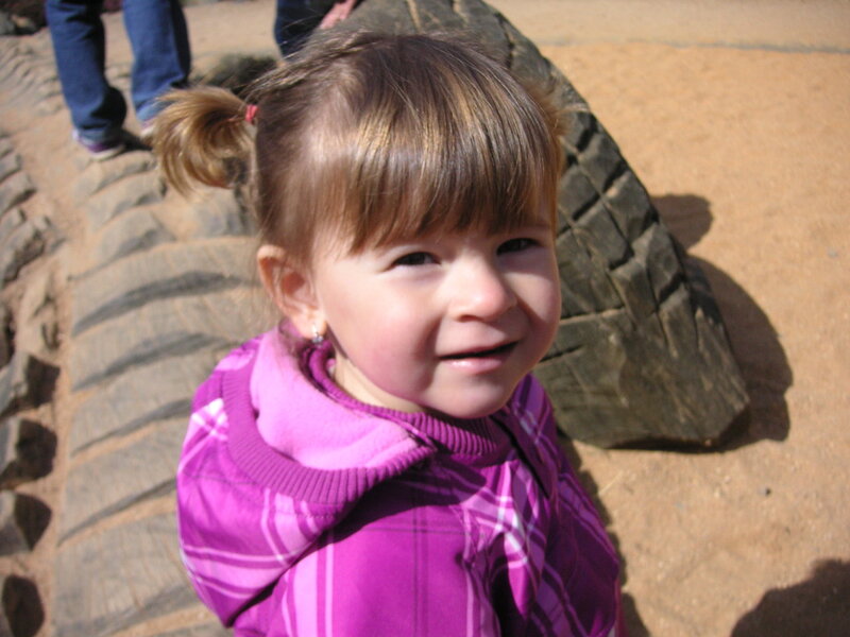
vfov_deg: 38.7
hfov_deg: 50.1
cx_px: 425
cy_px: 318
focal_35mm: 37
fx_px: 909
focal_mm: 6.1
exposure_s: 1/180
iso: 50
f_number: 6.7
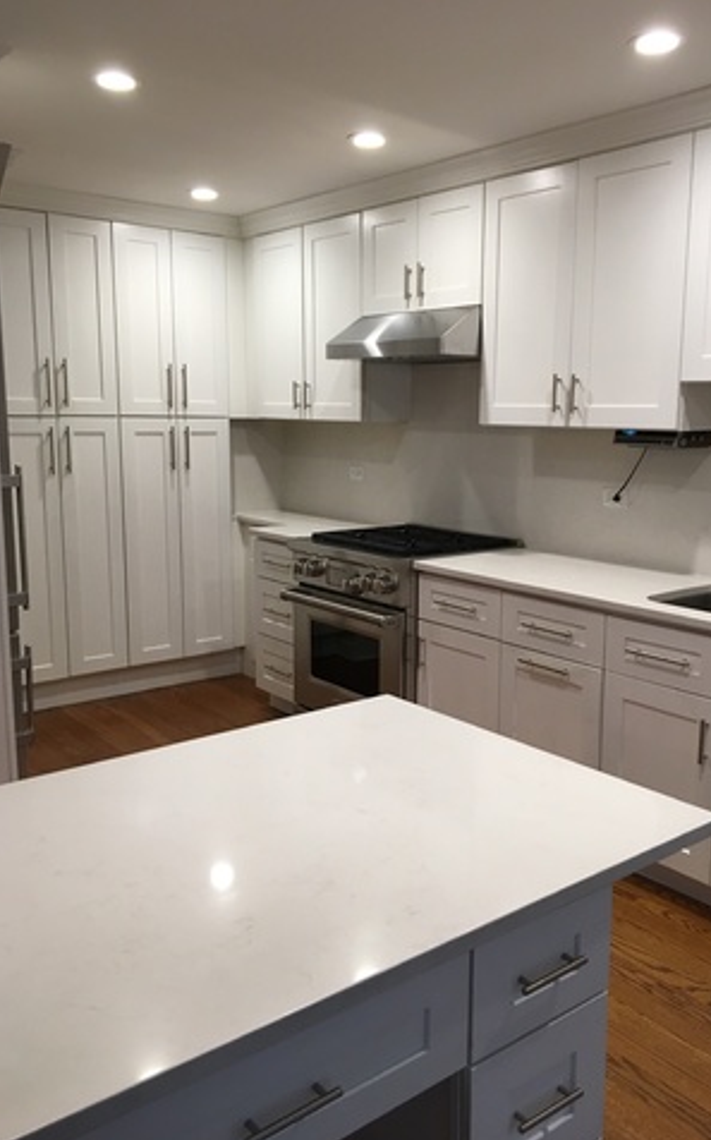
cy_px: 572
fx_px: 962
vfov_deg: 61.3
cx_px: 393
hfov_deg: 40.5
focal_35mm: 31
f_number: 2.2
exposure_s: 1/30
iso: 40
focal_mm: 4.15
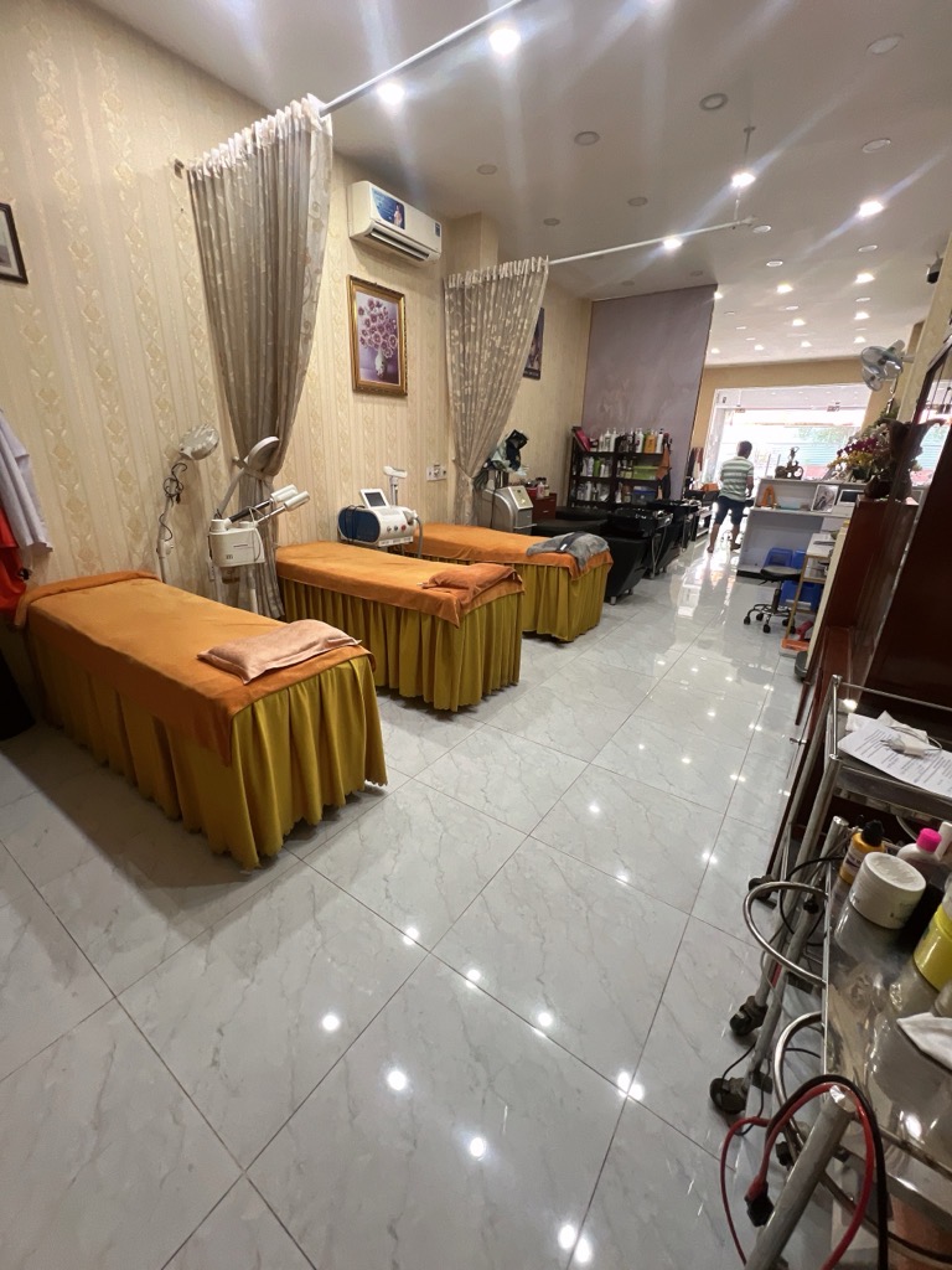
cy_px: 635
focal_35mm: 13
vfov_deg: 106.2
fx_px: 477
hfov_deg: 89.9
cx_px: 476
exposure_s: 1/50
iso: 200
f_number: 1.8
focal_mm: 1.57
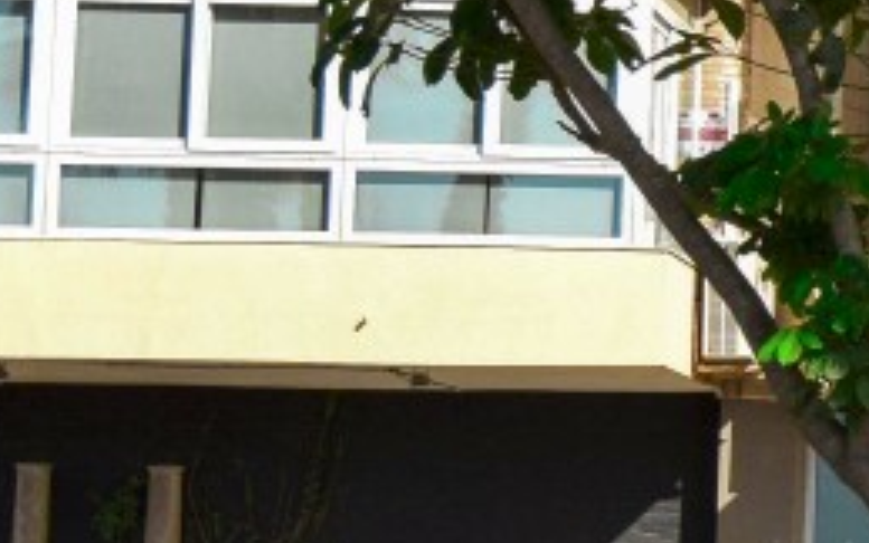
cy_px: 365
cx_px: 1688
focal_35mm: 133
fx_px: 3149
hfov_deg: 13.6
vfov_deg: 9.9
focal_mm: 15
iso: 400
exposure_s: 1/500
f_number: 11
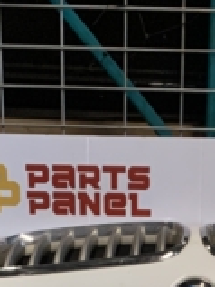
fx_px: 1086
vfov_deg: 12.3
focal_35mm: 131
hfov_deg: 11.3
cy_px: 659
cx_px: 164
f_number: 1.8
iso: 250
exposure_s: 1/60
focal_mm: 4.25
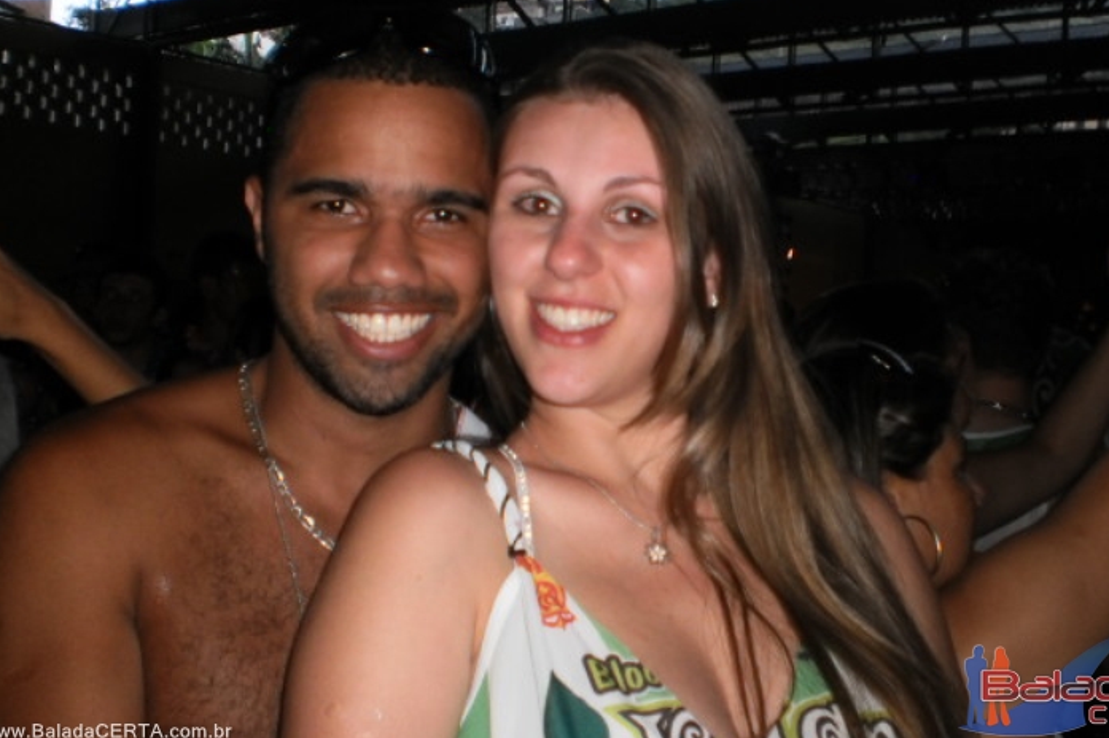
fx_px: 1324
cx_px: 586
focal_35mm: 43
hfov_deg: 45.4
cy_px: 286
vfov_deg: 31.1
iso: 125
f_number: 3.1
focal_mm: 6.3
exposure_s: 1/30
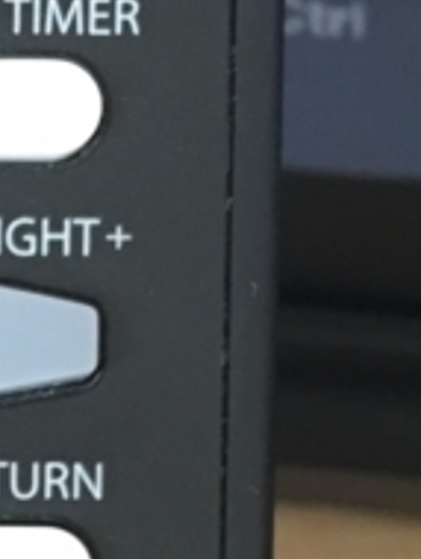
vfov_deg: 12.1
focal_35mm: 156
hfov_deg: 9.0
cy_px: 797
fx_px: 2524
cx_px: -424
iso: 80
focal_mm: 4.15
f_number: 2.2
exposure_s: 1/15
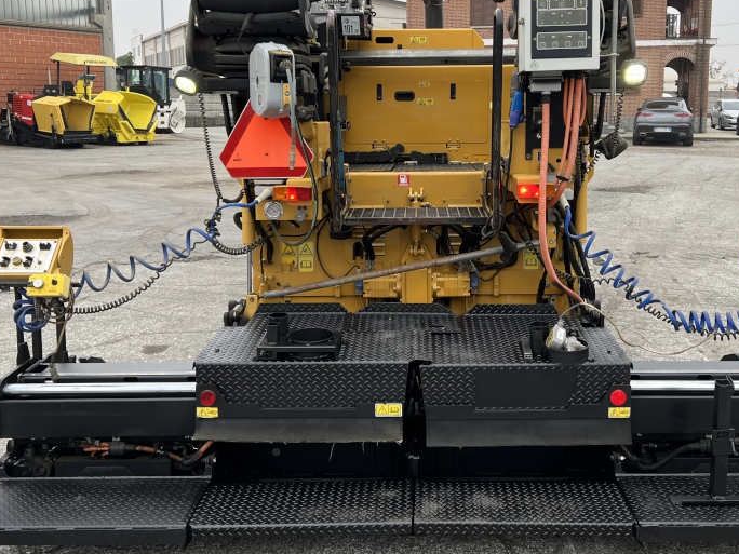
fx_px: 811
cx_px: 428
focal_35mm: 38
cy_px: 207
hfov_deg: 48.8
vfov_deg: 37.5
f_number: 1.5
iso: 50
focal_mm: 5.7
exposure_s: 1/506
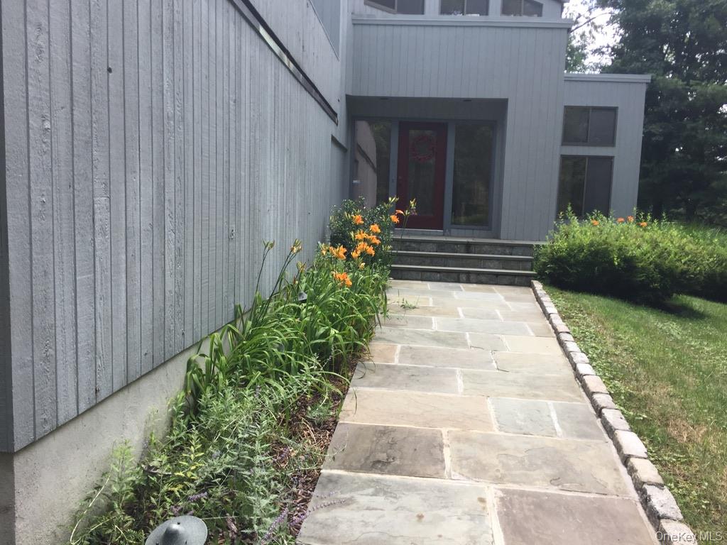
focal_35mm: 29
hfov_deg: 61.7
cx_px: 364
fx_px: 609
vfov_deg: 48.2
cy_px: 272
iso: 32
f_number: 2.2
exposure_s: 1/682
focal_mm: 4.15
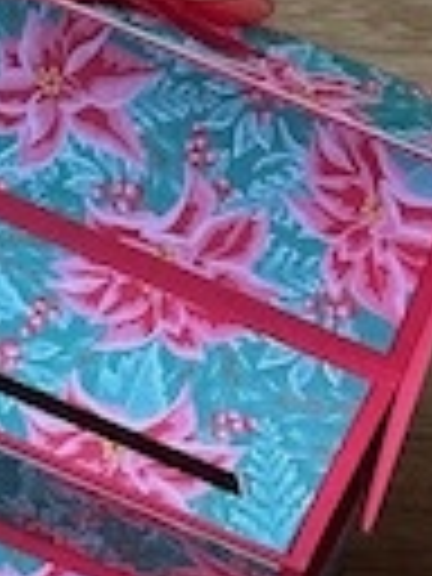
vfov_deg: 8.2
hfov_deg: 6.0
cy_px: 585
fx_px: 3994
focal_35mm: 240
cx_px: -441
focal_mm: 6.86
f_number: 1.78
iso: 160
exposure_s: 1/60
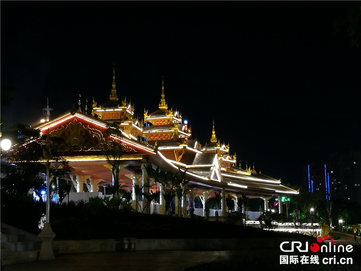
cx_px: 180
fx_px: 720
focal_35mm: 69
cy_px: 136
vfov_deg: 21.3
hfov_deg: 28.2
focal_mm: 4.5
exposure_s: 1/20
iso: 500
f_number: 2.2
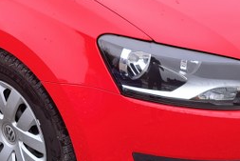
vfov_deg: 16.9
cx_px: 59
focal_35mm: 79
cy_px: 0
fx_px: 527
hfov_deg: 25.3
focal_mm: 5.23
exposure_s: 1/167
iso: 50
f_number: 1.8
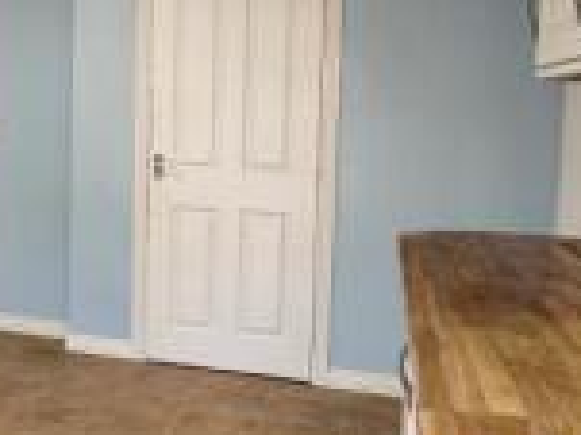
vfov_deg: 26.9
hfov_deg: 30.9
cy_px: 283
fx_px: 906
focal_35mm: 54
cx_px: -88
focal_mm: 2.22
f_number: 2.2
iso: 125
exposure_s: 1/99
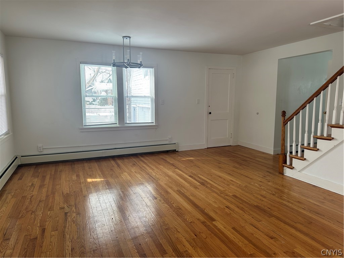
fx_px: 239
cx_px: 172
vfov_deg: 56.8
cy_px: 129
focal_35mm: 24
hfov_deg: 71.6
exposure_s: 1/242
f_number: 1.78
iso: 80
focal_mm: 6.86
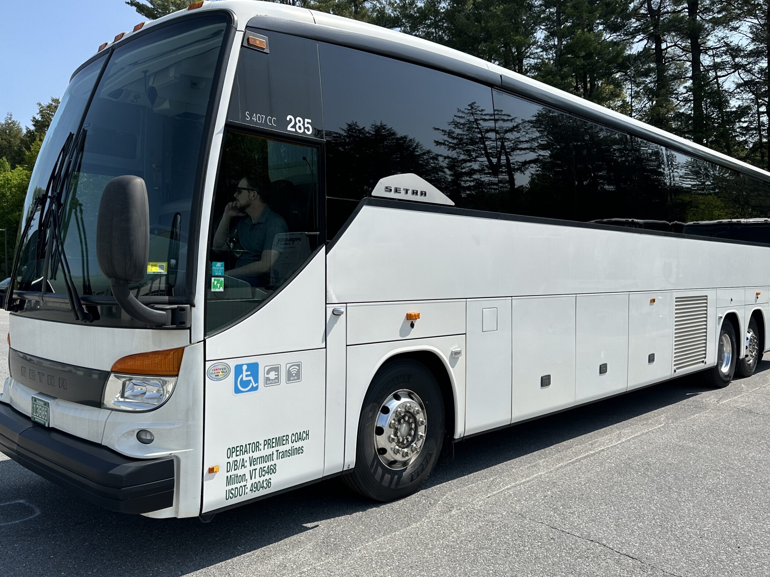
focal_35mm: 29
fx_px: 645
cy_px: 285
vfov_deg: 48.2
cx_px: 359
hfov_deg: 61.6
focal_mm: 6.86
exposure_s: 1/4762
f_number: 1.78
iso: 80
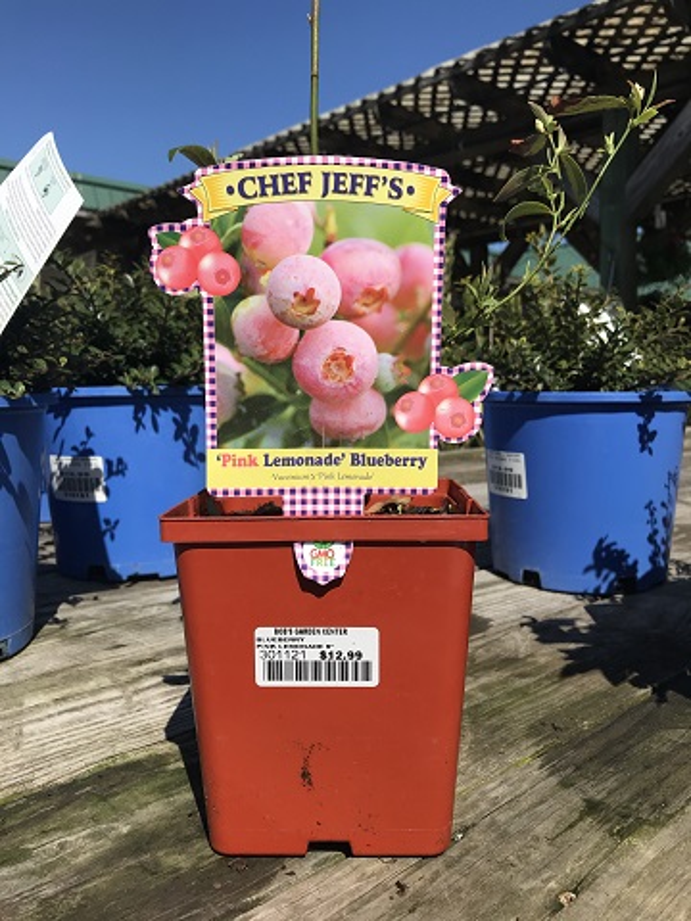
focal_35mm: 28
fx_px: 745
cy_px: 460
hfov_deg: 49.7
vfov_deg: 63.4
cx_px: 346
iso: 20
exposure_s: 1/3195
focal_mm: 3.99
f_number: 1.8
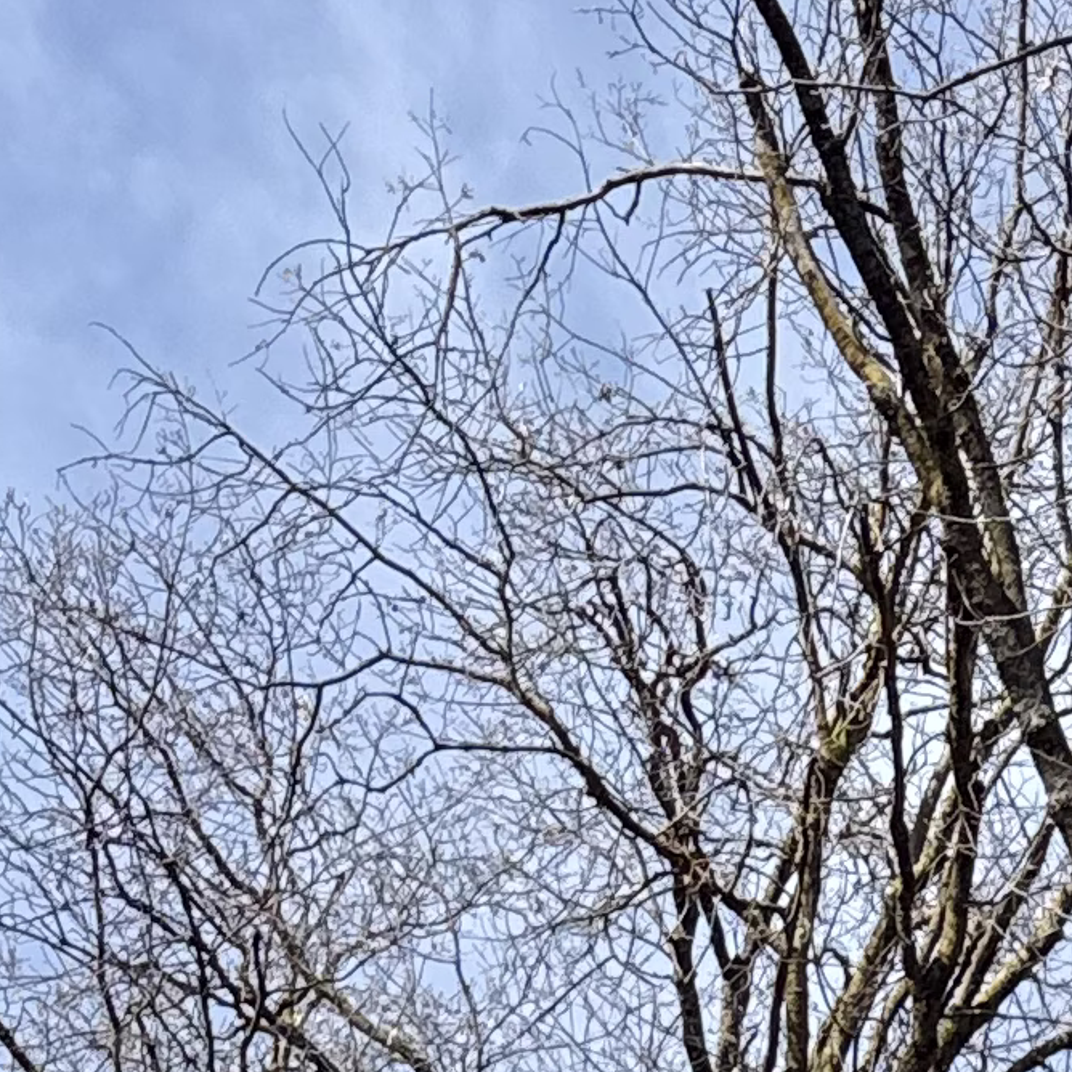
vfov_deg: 11.1
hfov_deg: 12.6
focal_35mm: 128
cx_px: 1813
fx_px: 4485
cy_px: 2707
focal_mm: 6.76
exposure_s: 1/1151
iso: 80
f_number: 1.78
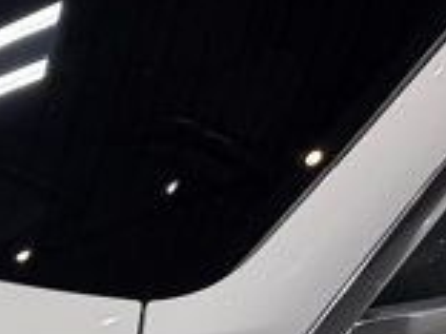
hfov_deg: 10.5
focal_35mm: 158
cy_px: 739
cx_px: -669
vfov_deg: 8.7
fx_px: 2036
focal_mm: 6.76
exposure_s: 1/598
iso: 80
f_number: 1.78
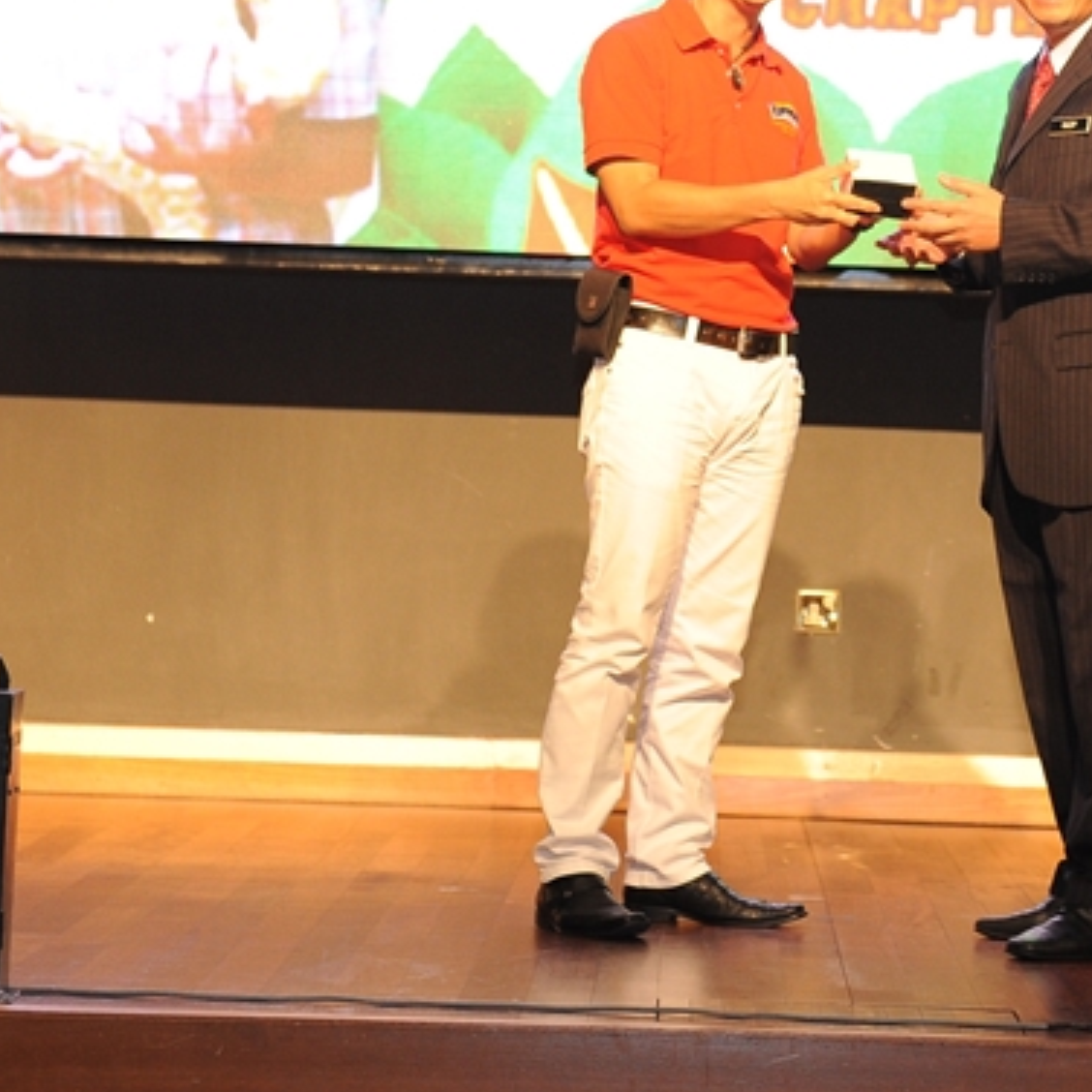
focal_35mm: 162
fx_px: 5782
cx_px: 944
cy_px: 225
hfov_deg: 10.7
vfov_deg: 10.8
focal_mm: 70
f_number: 3.5
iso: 1250
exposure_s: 1/80
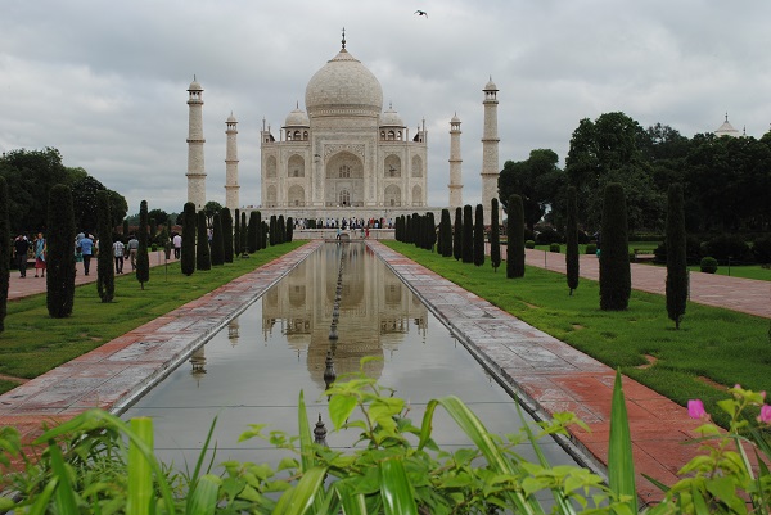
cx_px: 386
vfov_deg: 31.9
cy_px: 258
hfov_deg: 46.4
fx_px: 900
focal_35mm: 42
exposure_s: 1/200
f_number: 8
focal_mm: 28
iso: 100
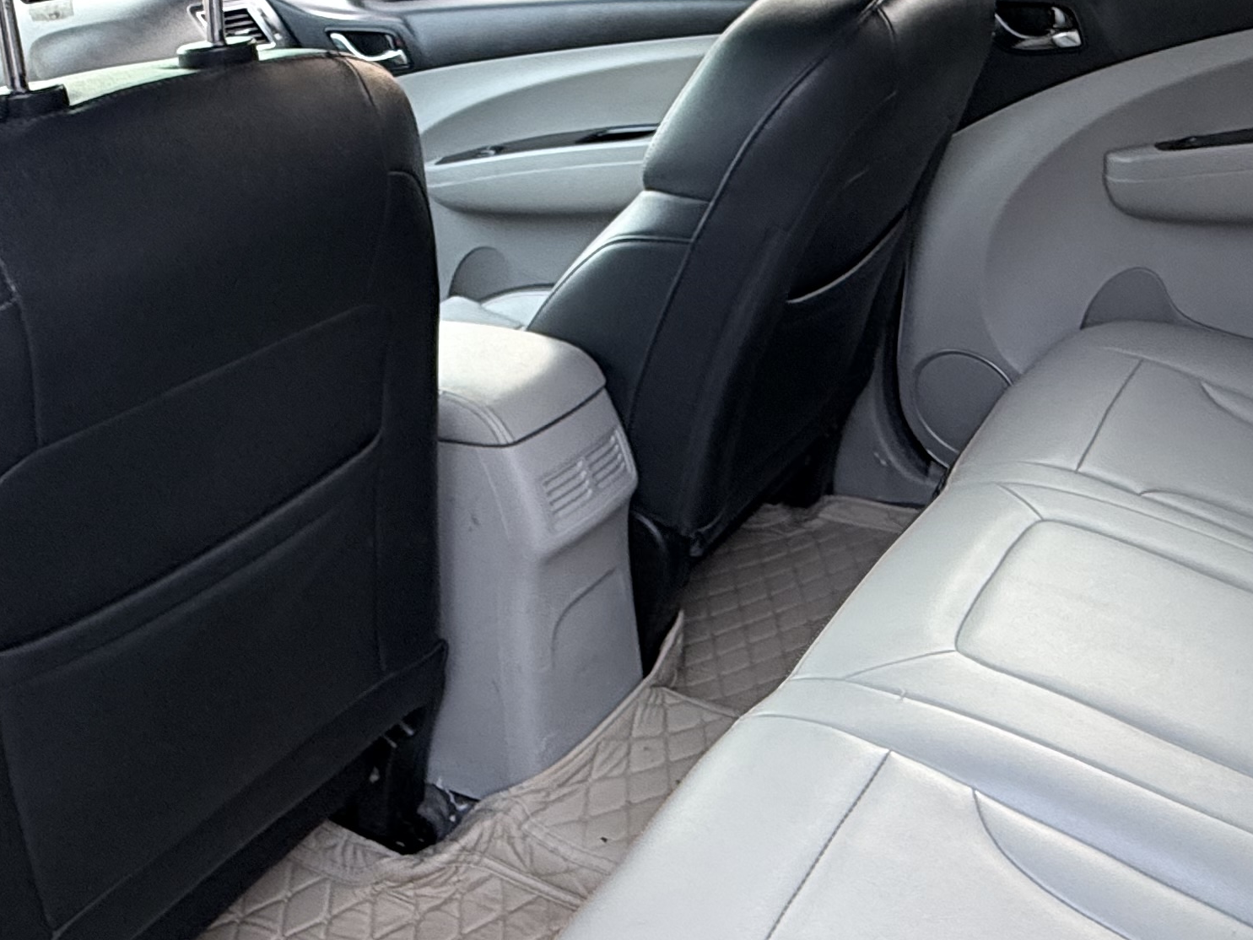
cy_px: 528
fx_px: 1376
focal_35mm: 38
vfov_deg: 37.7
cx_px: 818
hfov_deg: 48.3
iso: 200
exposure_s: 1/99
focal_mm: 2.22
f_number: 2.2
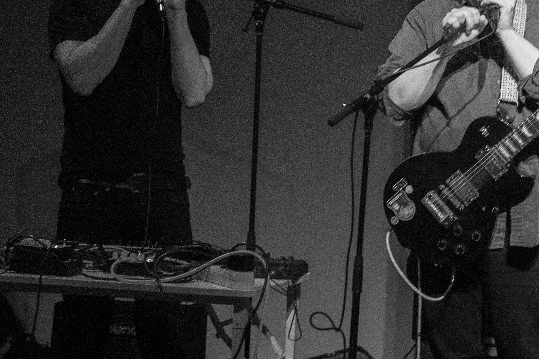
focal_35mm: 113
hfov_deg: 17.8
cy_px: 186
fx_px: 1692
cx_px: 501
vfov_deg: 12.1
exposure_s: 1/125
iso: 3200
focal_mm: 35
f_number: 3.2
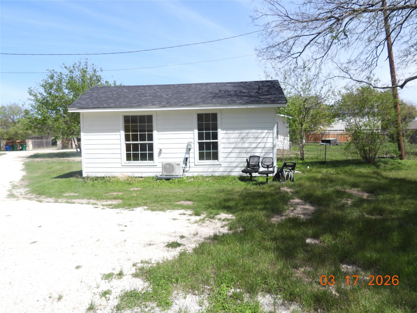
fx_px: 289
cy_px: 156
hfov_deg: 71.6
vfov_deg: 56.8
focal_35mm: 24
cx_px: 208
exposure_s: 1/1250
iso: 100
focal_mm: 4.3
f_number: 2.8
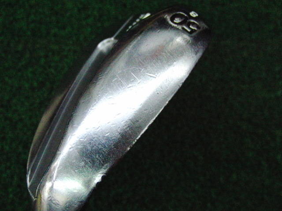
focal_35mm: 37
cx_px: 141
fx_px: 301
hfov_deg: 50.1
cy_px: 106
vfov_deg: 38.7
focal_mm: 6.42
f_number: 3.6
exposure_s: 1/800
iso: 3200
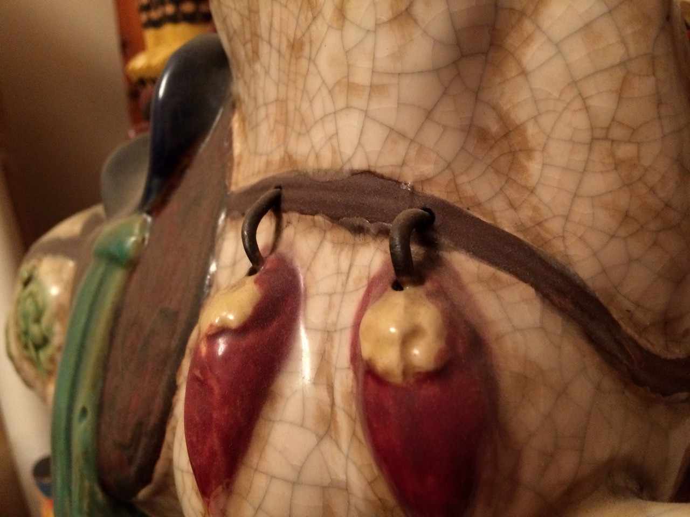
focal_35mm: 29
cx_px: 345
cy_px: 258
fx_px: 578
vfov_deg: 48.2
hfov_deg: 61.7
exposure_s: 1/15
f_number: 2.2
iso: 320
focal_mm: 4.15
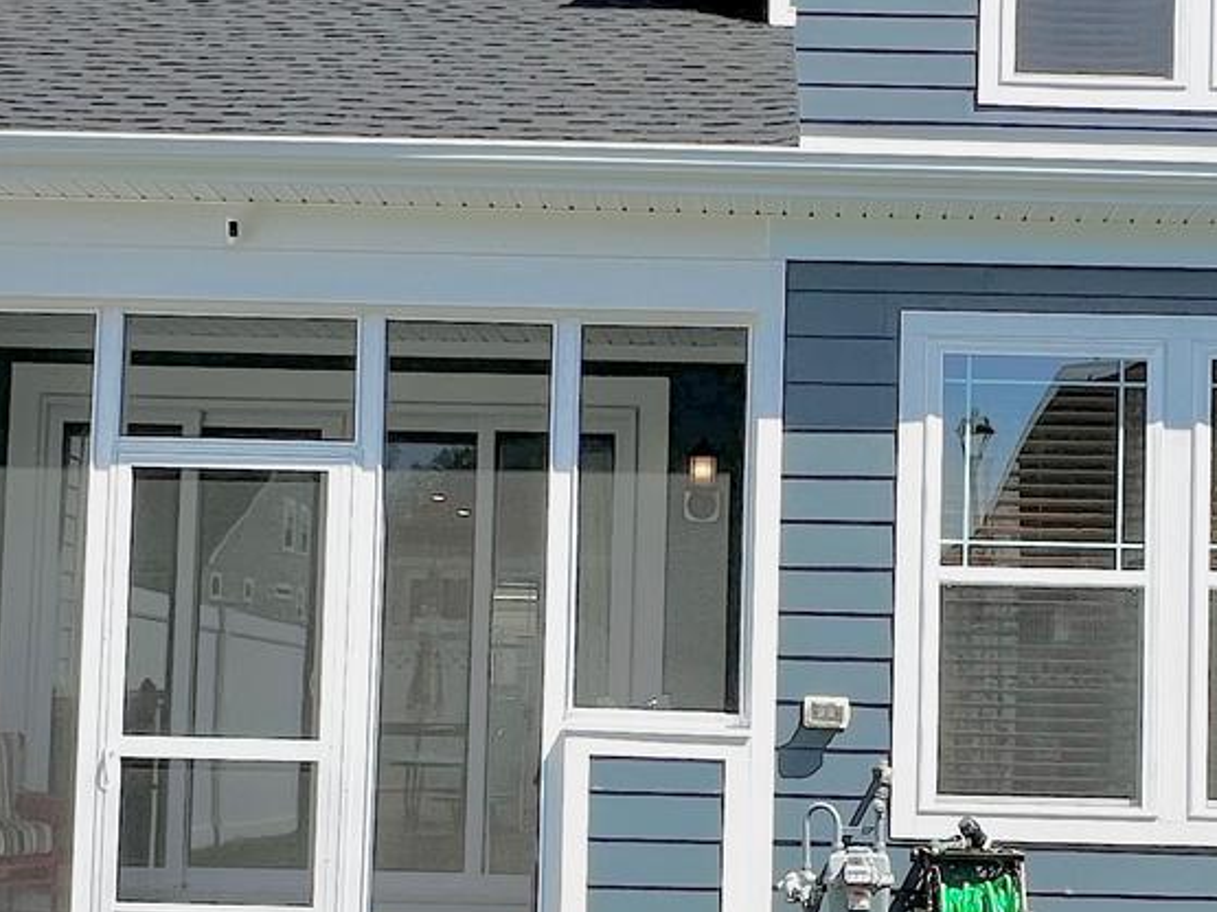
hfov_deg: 39.4
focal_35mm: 48
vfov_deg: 30.0
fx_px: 1687
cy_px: 623
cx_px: 752
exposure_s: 1/1553
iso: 32
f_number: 1.8
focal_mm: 1.57
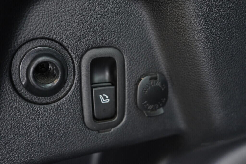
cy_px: 82
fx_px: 246
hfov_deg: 53.1
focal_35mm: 36
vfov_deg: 36.9
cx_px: 123
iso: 2000
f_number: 2.8
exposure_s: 1/40
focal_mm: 24
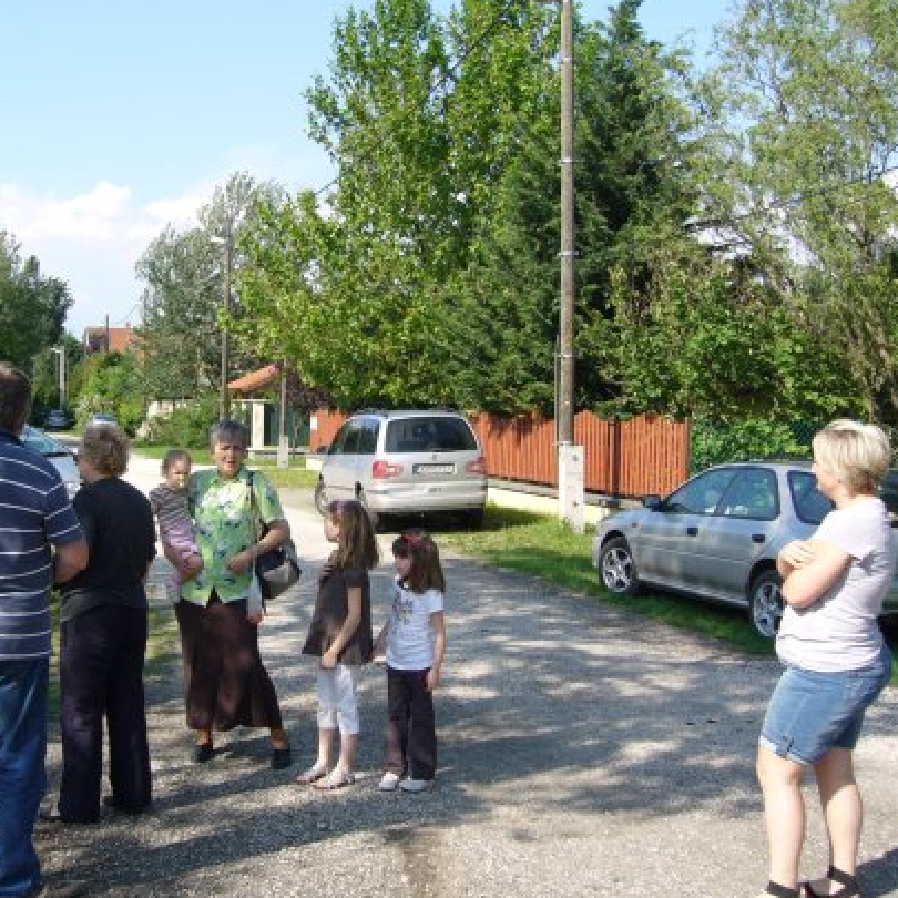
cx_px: 359
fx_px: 1291
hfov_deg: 38.2
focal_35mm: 44
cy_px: 446
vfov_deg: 38.3
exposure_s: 1/160
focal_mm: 5.8
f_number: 5.6
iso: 64
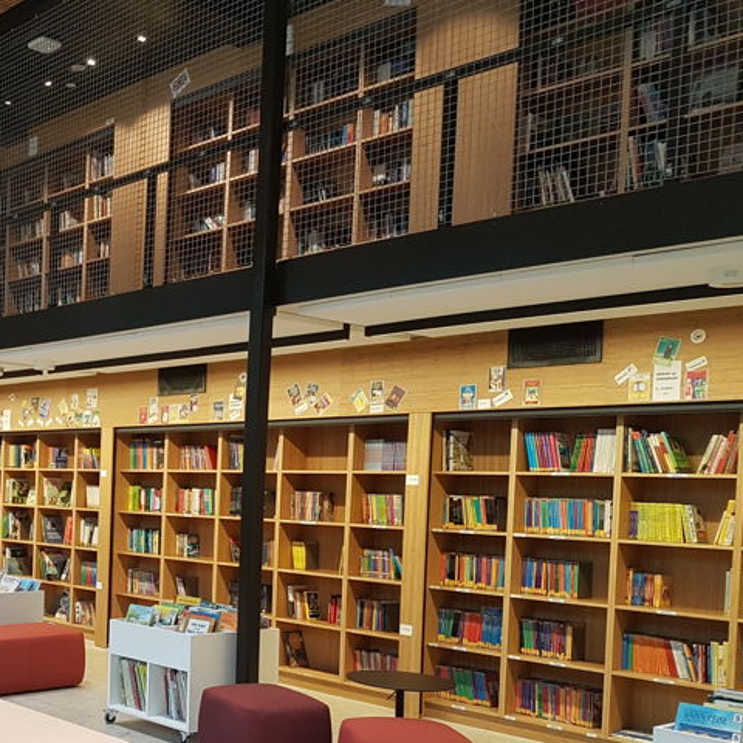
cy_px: 519
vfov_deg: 38.5
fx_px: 1044
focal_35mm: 43
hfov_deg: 36.5
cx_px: 59
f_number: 1.7
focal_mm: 4.2
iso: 100
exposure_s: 1/50
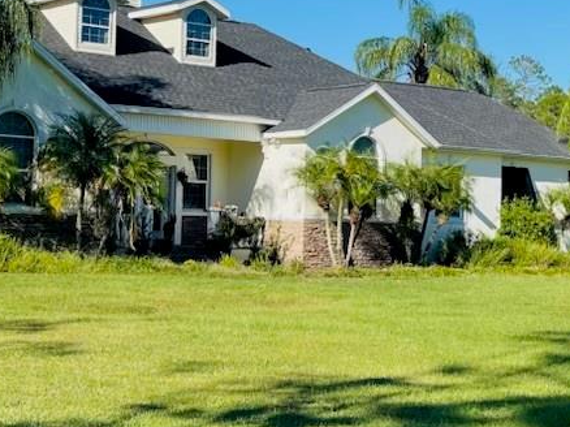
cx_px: 255
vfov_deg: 19.3
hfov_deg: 25.7
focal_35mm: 76
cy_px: 147
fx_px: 1251
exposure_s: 1/3003
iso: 32
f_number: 1.6
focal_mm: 5.1
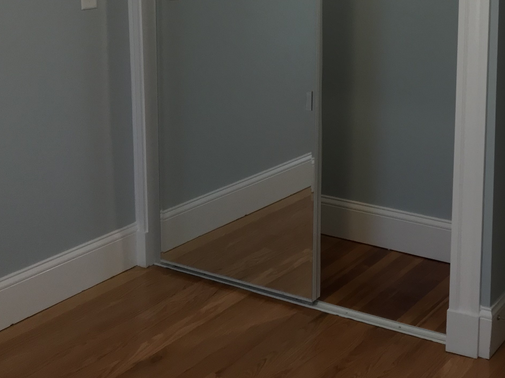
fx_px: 875
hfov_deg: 30.9
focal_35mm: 60
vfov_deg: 24.0
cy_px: 64
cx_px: 442
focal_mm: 3.99
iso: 80
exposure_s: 1/30
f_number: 1.8
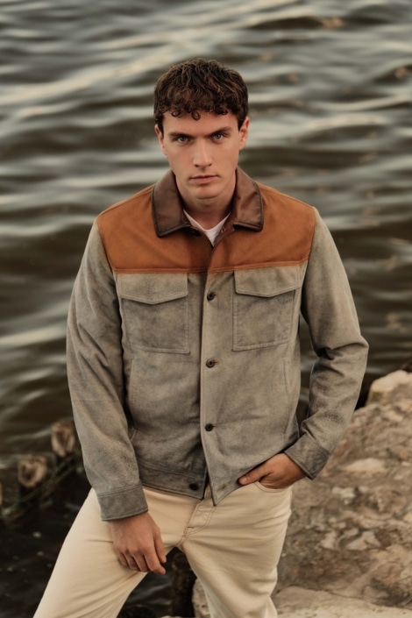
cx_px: 206
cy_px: 309
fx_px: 1545
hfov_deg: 15.2
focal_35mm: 90
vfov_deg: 22.6
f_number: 4
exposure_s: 1/640
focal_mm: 90
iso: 250
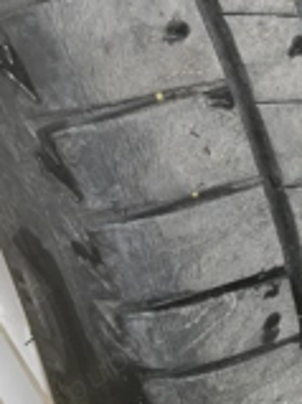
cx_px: 56
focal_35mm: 73
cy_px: -5
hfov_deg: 19.9
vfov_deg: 25.3
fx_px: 850
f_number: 2.2
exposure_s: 1/100
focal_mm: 4.15
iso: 40
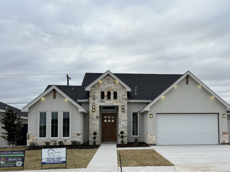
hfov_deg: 67.3
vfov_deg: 53.1
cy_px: 86
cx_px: 115
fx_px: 173
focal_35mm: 26
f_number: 1.6
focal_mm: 5.96
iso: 50
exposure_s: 1/615
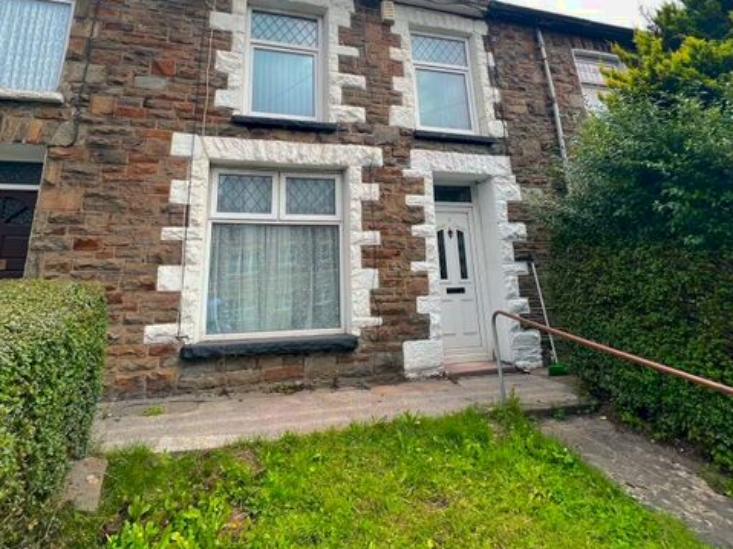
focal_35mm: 19
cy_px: 172
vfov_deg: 66.3
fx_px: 402
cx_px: 347
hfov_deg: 84.6
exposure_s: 1/322
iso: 32
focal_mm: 1.57
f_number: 1.8
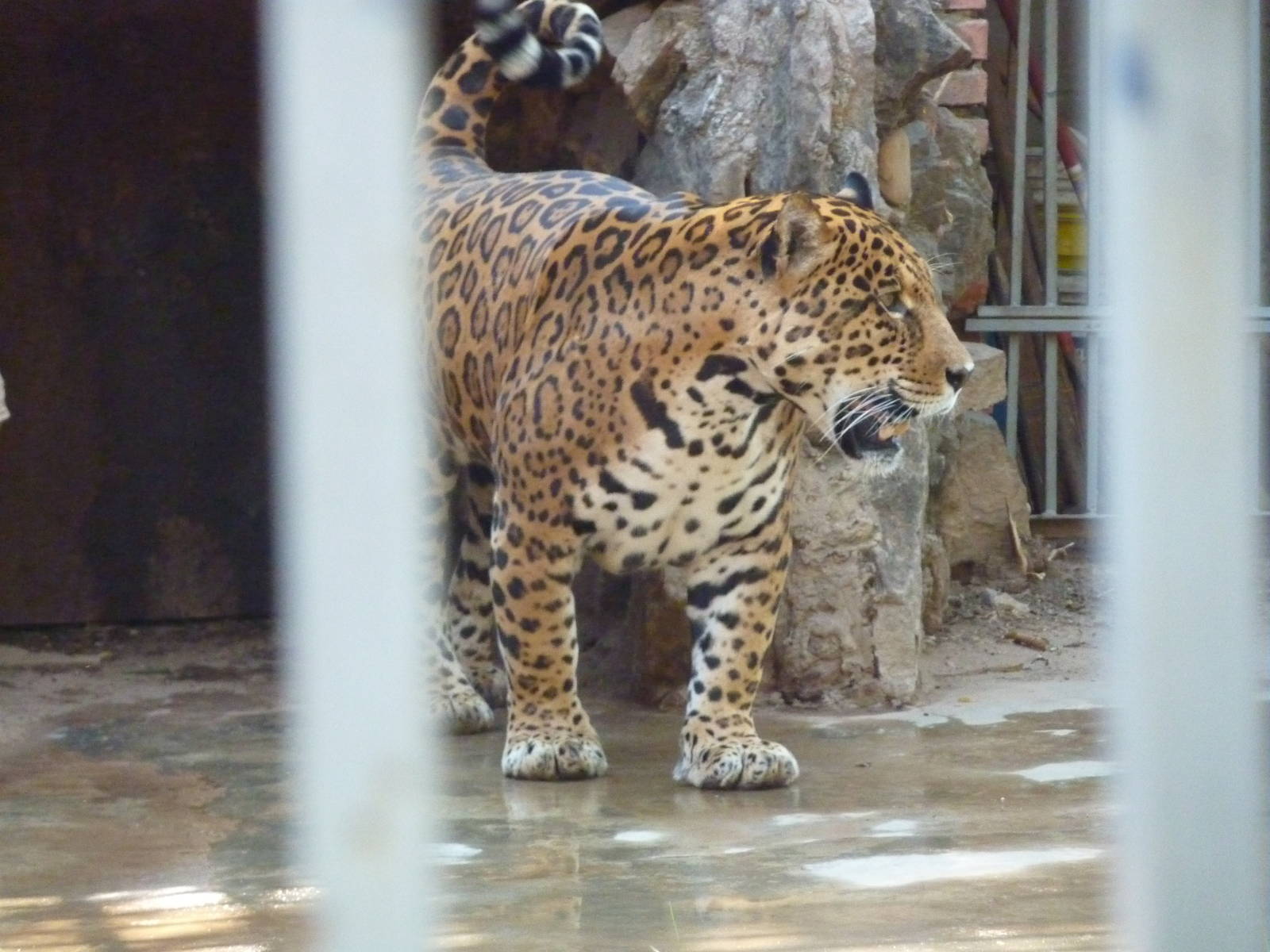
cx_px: 635
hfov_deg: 8.8
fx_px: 8255
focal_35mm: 225
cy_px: 476
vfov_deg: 6.6
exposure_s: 1/160
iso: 800
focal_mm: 37
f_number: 4.6
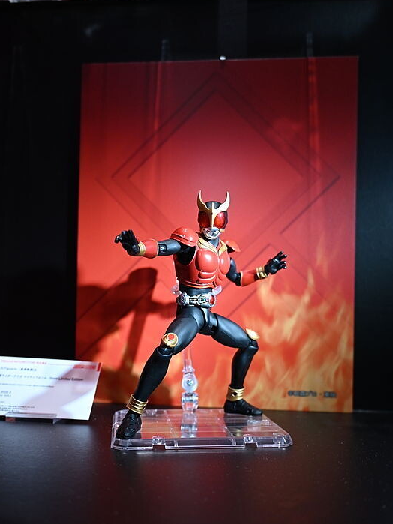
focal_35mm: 33
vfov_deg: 55.2
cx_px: 196
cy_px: 295
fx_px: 500
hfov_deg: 42.9
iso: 900
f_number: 3.8
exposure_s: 1/125
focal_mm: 20
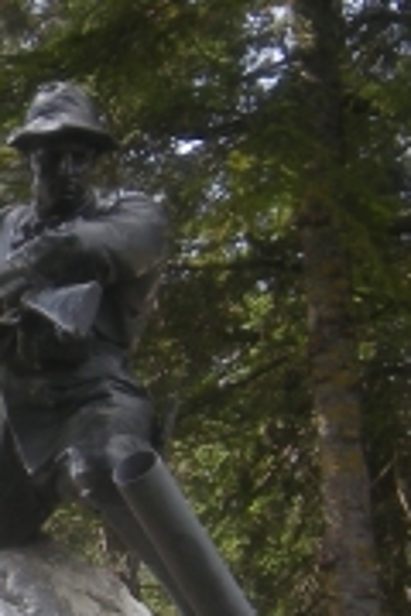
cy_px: 424
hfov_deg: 6.5
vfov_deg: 9.9
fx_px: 3562
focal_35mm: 208
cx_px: -319
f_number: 3.5
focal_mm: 7.5
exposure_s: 1/180
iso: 64
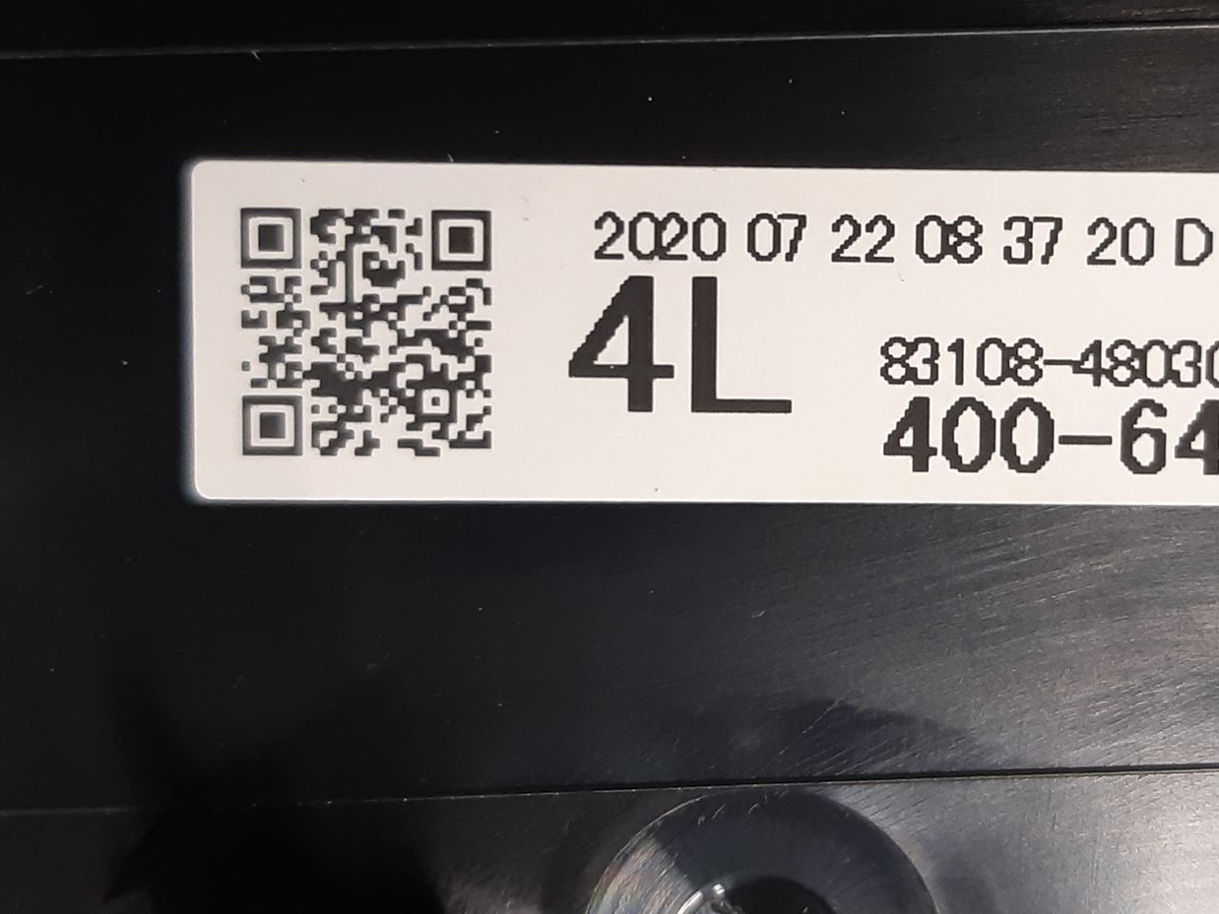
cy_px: 288
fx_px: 1515
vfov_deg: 33.2
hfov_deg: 42.7
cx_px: 892
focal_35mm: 43
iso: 160
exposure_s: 1/50
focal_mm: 3.93
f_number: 1.7
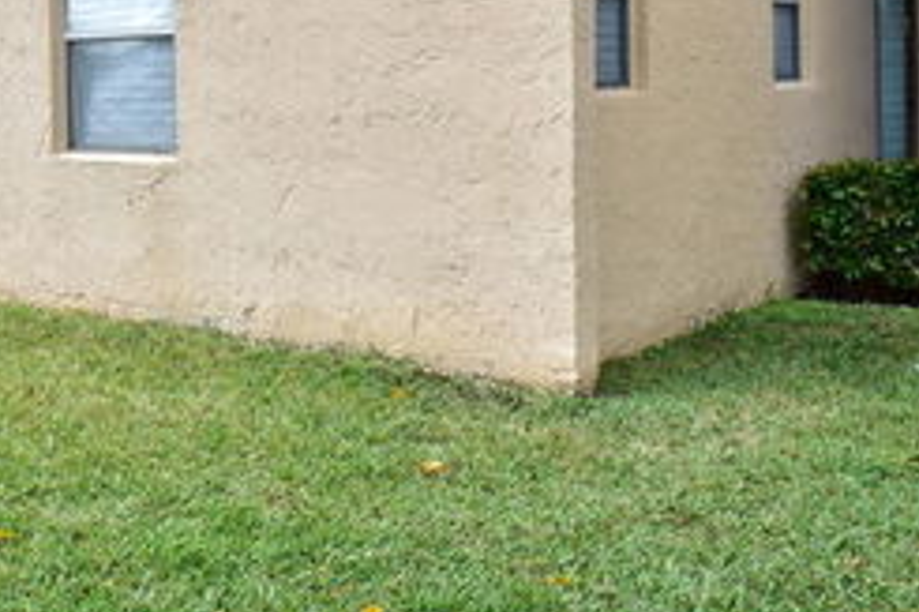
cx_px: 210
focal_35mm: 53
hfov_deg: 36.5
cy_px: 128
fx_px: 1352
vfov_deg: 25.1
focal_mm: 18
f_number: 7.1
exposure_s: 1/160
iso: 100
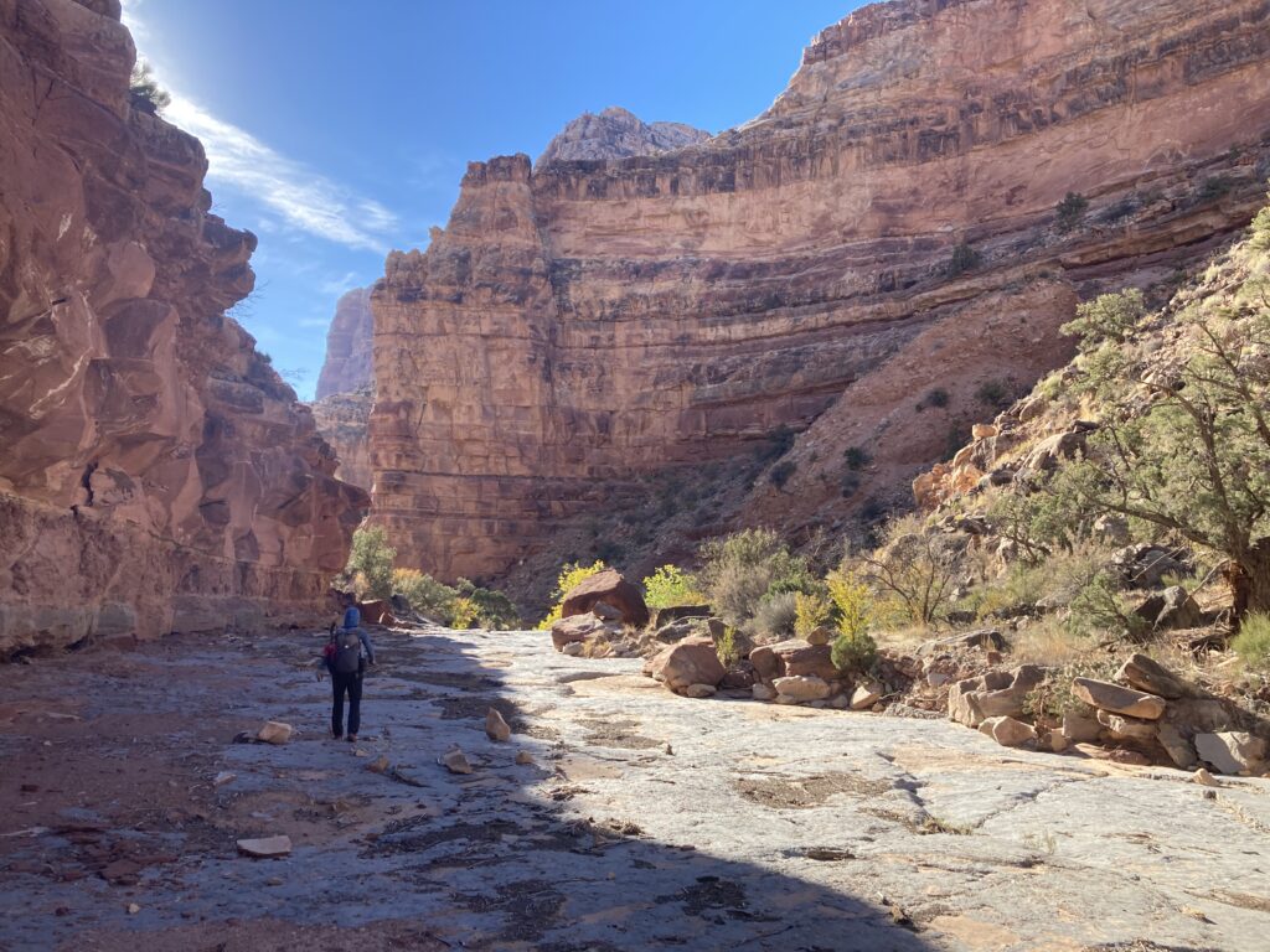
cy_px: 476
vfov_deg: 49.7
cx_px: 635
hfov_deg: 63.4
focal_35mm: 28
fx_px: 1027
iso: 20
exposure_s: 1/565
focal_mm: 3.99
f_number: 1.8
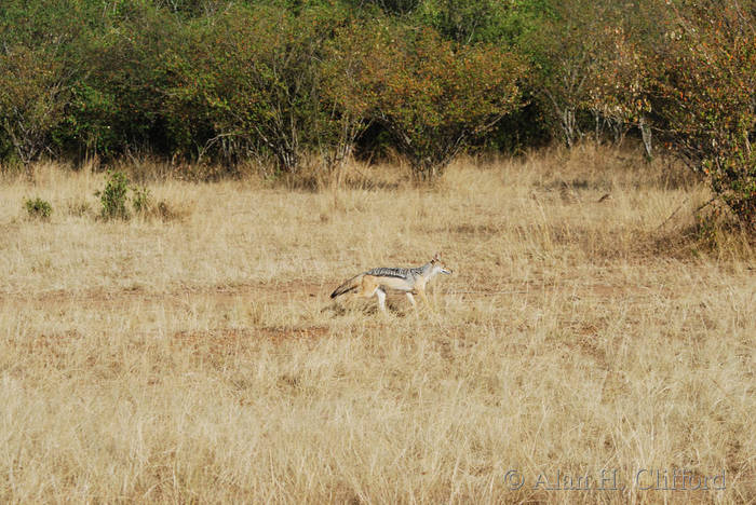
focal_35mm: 129
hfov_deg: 15.9
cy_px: 252
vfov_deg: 10.7
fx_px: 2711
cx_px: 378
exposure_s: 1/400
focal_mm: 86
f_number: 7.1
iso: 100
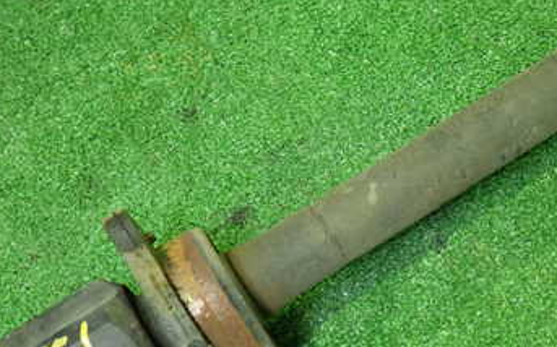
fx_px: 1153
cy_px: 219
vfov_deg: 17.1
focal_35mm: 76
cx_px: 369
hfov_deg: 27.0
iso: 800
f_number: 2.8
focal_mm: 7.31
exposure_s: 1/40
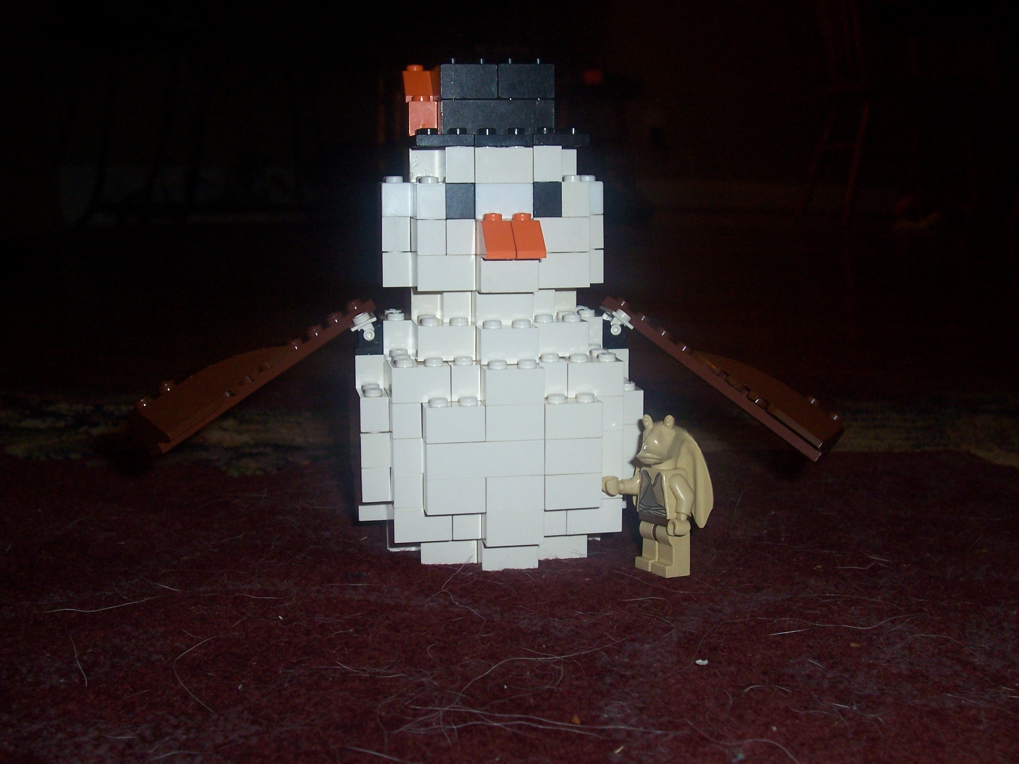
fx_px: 1236
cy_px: 382
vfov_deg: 34.3
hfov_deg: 44.8
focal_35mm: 42
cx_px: 510
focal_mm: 7
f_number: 3
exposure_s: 1/60
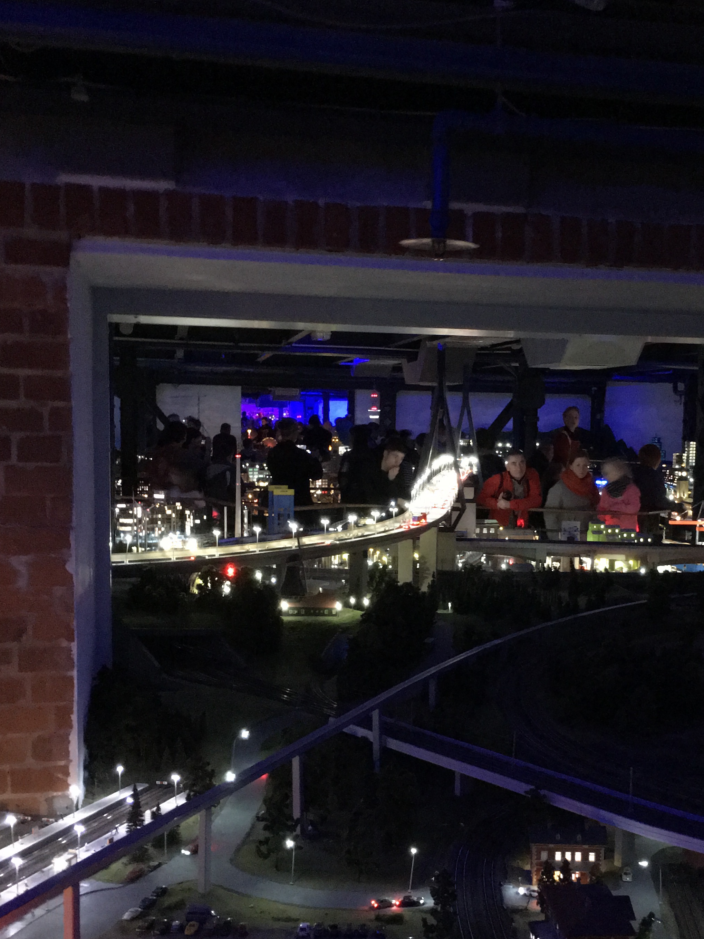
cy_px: 547
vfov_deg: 43.7
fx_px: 1166
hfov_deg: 33.4
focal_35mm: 43
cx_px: 457
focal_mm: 4.15
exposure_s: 1/4
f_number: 2.2
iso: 640
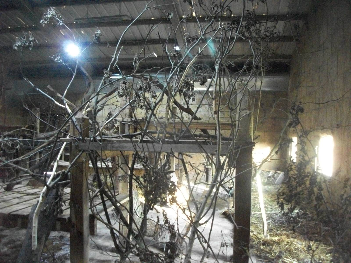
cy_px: 132
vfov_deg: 44.2
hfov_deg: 56.8
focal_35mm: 32
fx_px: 324
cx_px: 176
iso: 800
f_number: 2.9
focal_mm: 5.7
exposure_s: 1/10
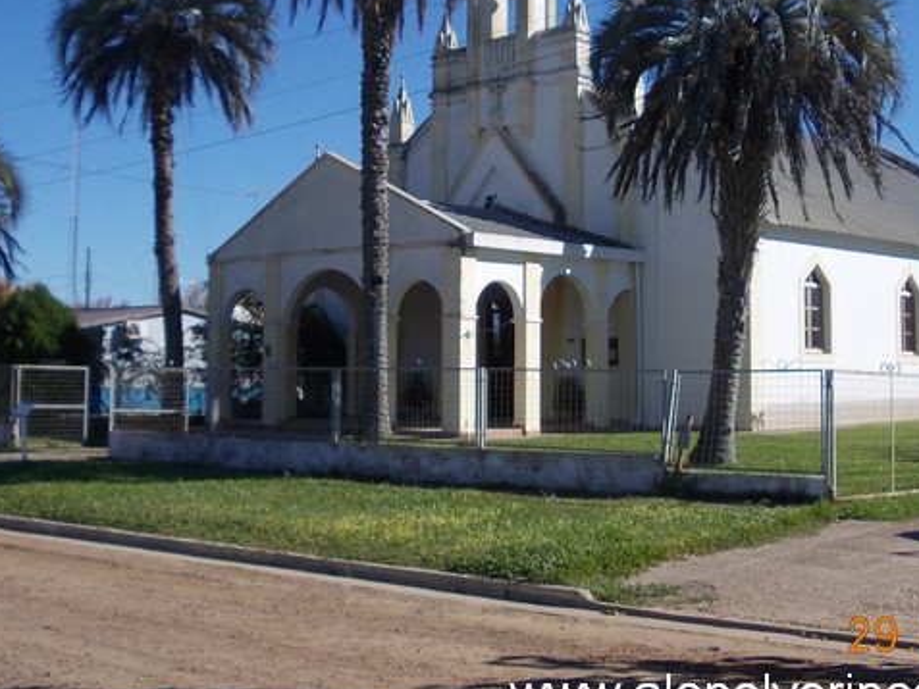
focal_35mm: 61
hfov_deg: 31.7
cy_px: 214
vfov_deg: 23.9
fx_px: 1620
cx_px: 449
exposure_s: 1/400
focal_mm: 5.3
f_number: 6.2
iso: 80
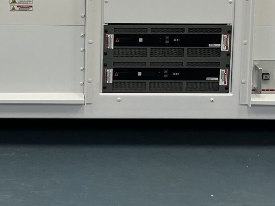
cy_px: -130
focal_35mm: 96
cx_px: -34
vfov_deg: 14.1
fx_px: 763
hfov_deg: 19.5
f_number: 1.6
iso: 80
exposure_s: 1/120
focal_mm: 5.1
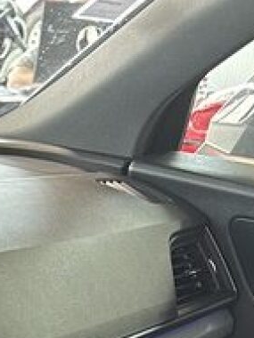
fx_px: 1340
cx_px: -241
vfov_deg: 11.6
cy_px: 829
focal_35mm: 137
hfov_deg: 10.1
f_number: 1.5
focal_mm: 5.7
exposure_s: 1/60
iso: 125
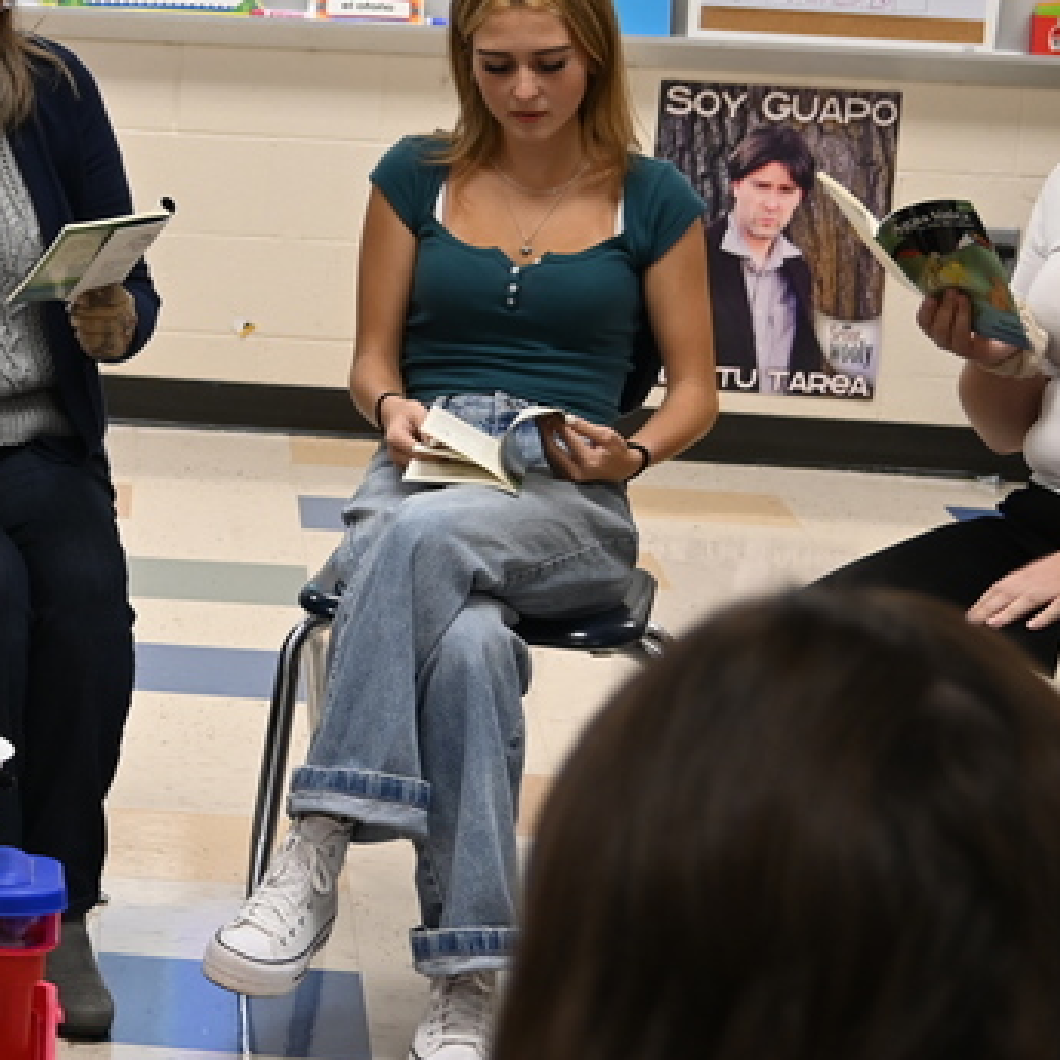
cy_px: 392
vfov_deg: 16.4
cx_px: -387
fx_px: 3672
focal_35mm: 106
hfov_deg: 15.5
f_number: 4
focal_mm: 28
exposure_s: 1/50
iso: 360
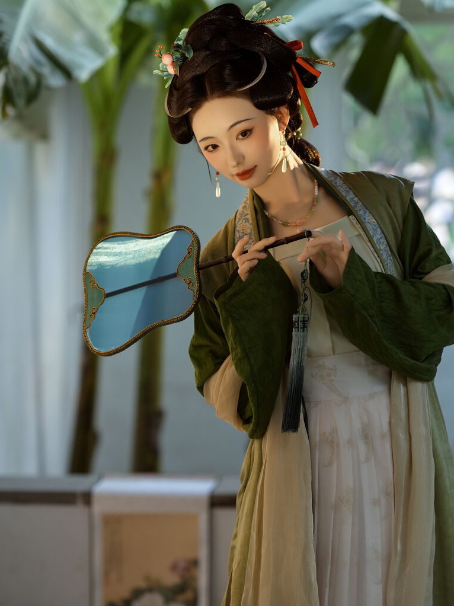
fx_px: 2519
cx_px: 286
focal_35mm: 144
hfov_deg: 10.3
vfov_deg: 13.7
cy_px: 282
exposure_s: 1/400
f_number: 1.8
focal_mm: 85
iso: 640
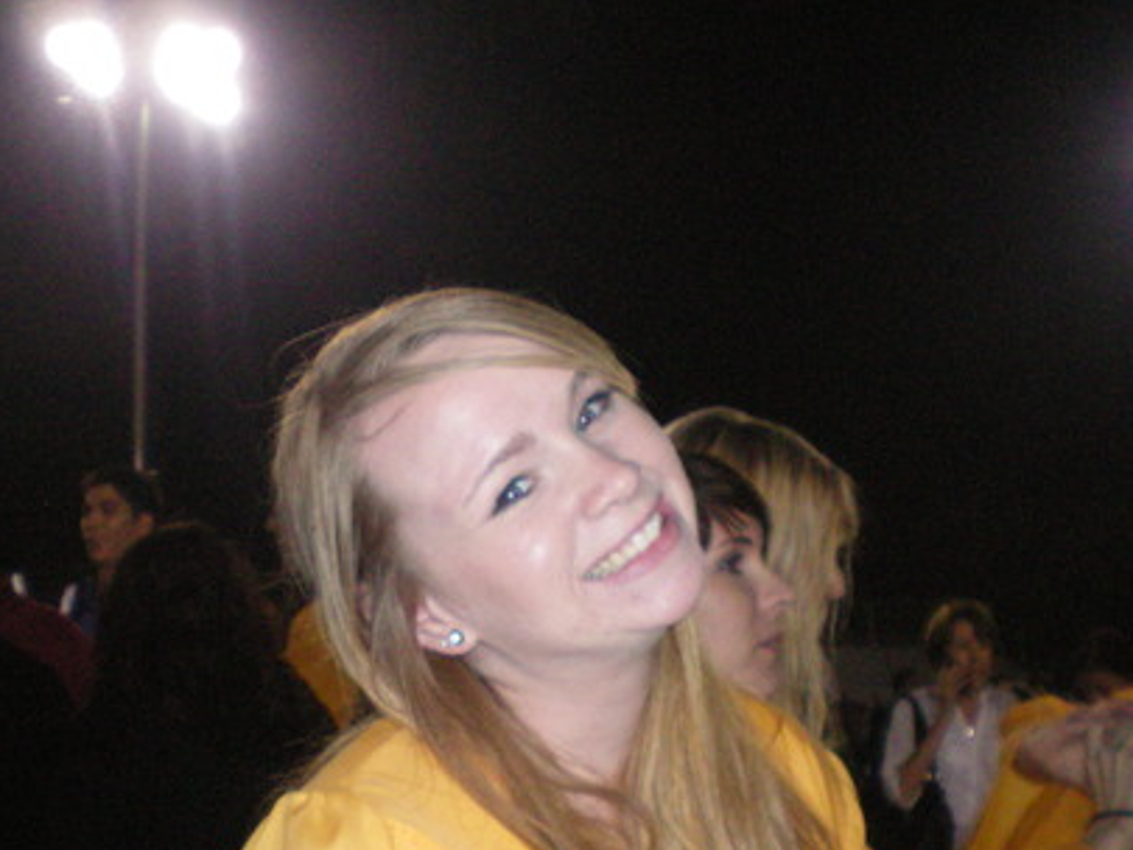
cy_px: 663
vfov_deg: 24.1
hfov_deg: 32.2
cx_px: 529
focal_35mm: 60
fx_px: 1964
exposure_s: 1/60
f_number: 3.1
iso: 200
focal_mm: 6.3
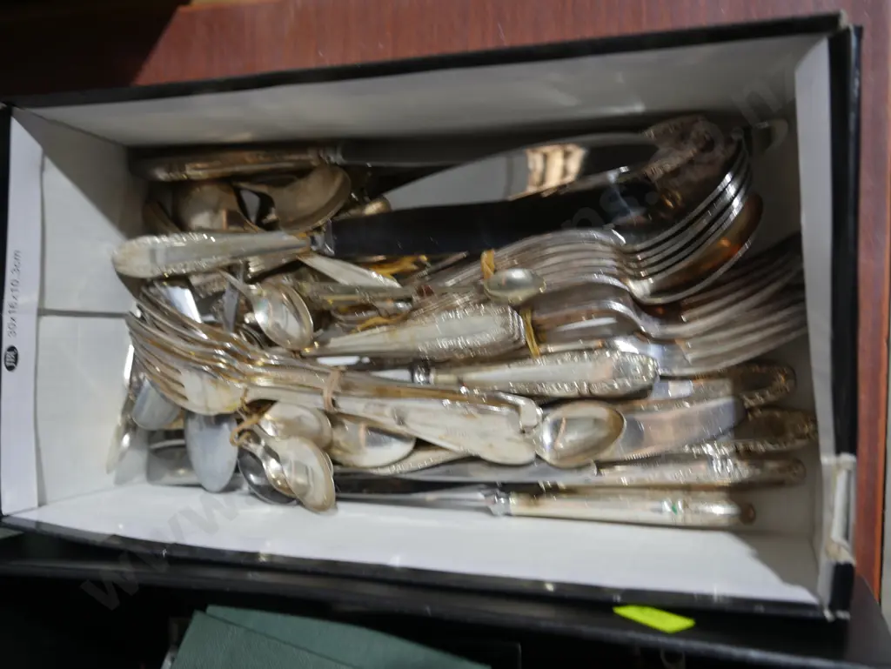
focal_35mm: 36
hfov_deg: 51.3
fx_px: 927
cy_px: 334
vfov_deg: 39.7
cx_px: 446
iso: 320
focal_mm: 18
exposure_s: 1/60
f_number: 4
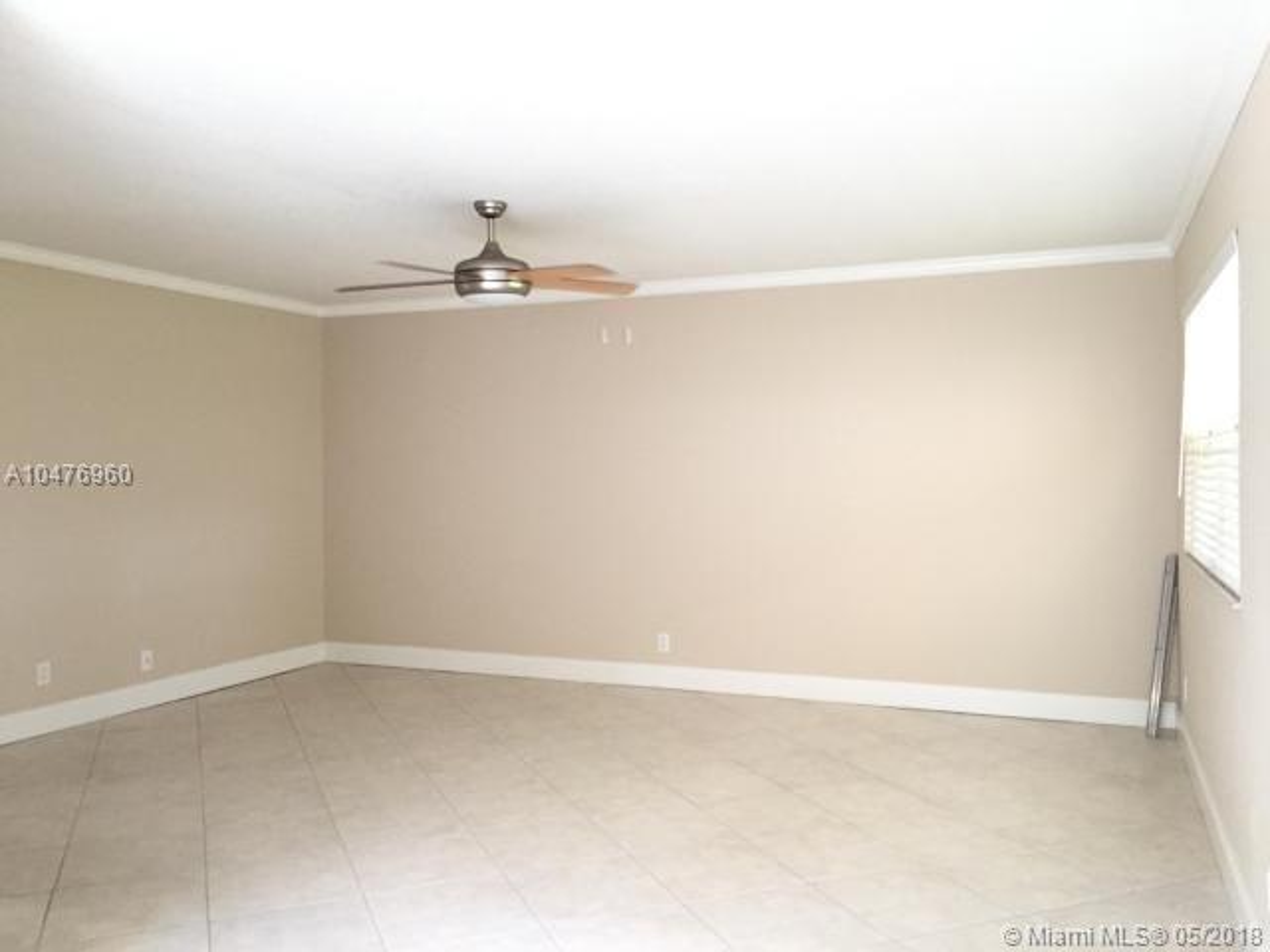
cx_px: 635
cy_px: 476
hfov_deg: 61.7
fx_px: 1064
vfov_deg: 48.2
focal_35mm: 29
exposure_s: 1/30
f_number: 2.2
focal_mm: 4.15
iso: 160
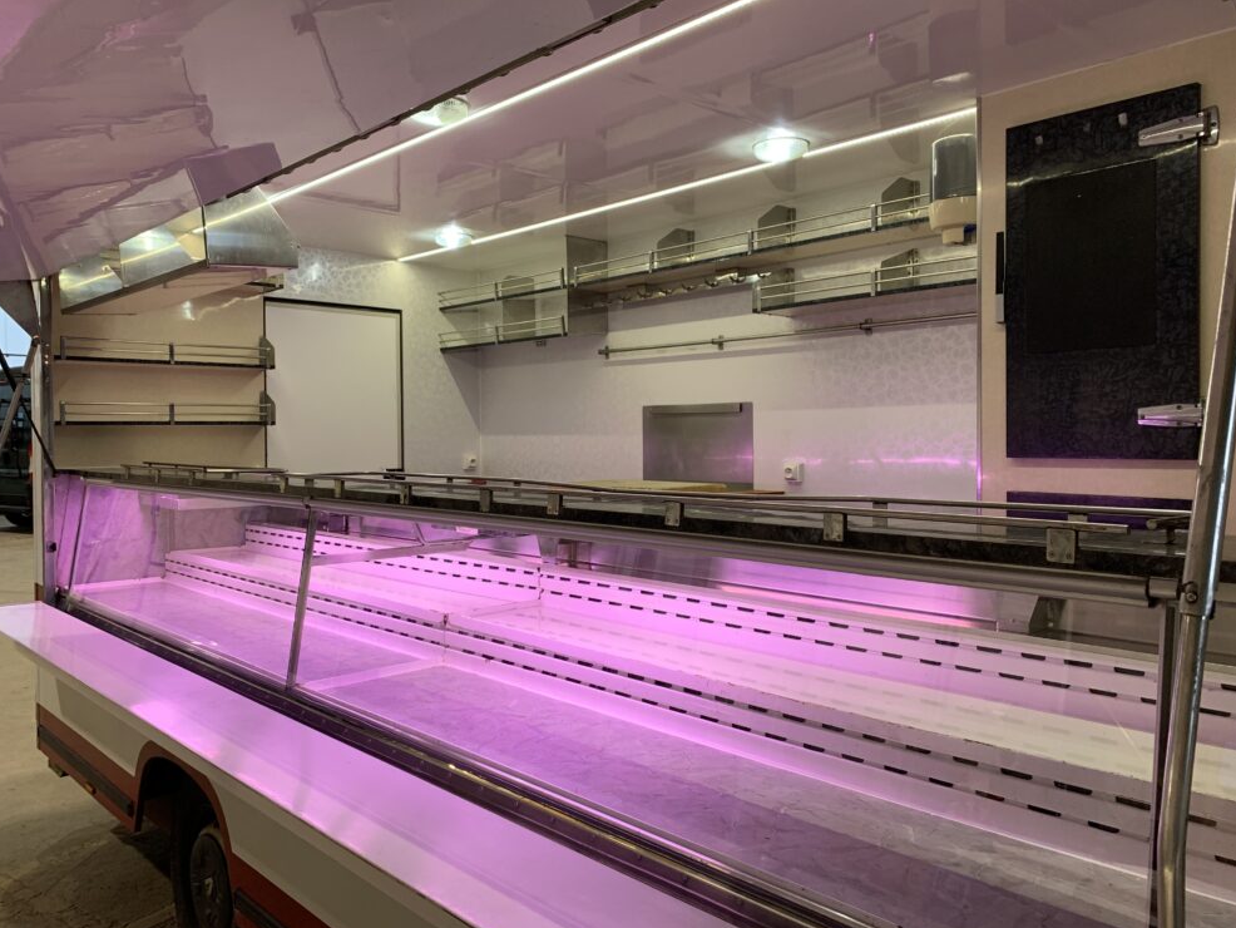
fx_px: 964
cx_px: 602
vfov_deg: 51.4
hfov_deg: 65.3
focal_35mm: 27
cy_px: 459
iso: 100
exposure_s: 1/87
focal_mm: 4.25
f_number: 1.8
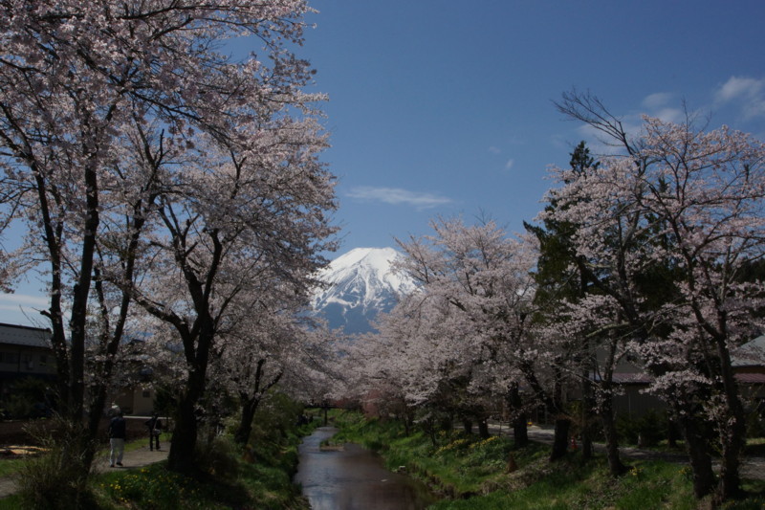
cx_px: 382
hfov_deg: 53.1
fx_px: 765
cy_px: 255
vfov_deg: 36.9
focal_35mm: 36
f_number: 20
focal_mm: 24
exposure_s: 1/400
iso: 400
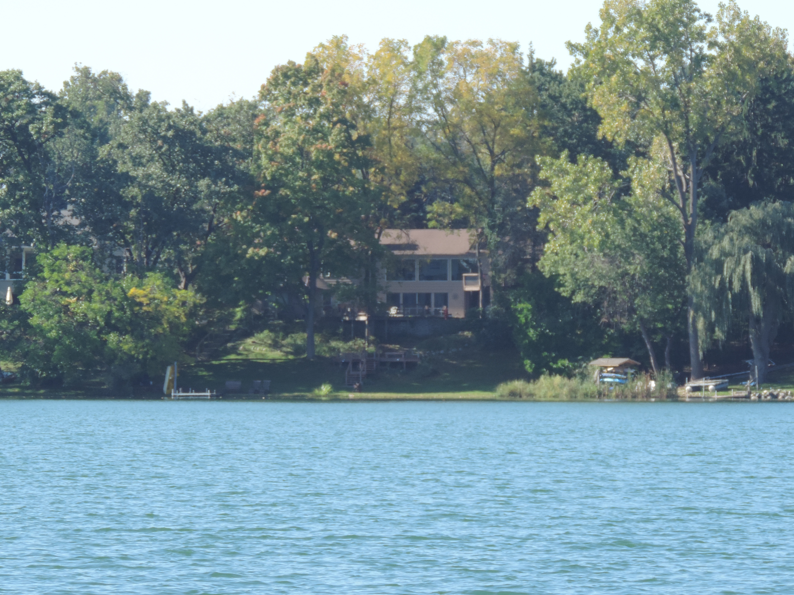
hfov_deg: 5.6
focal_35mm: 354
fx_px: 8119
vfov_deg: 4.2
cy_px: 202
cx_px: 408
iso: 80
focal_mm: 44.5
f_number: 4.7
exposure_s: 1/200
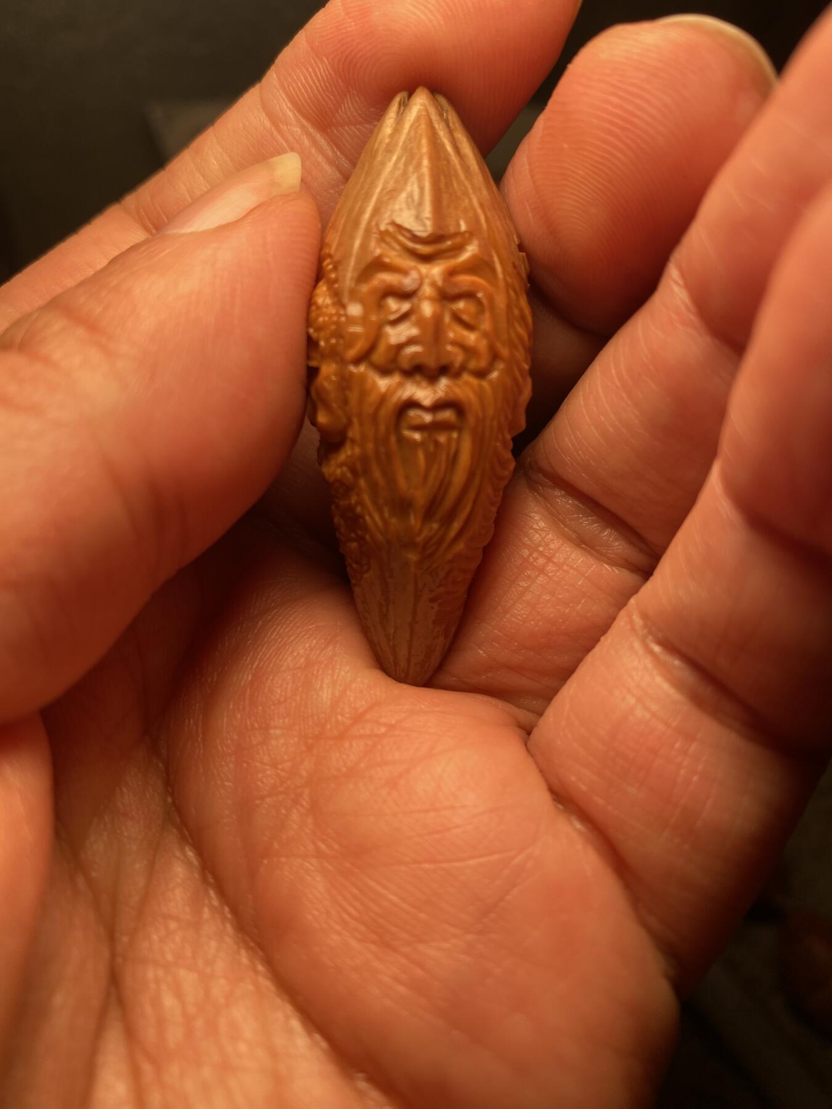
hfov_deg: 54.9
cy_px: 554
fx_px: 801
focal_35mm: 25
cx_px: 416
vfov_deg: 69.4
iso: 32
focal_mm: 4.25
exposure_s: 1/544
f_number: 1.8
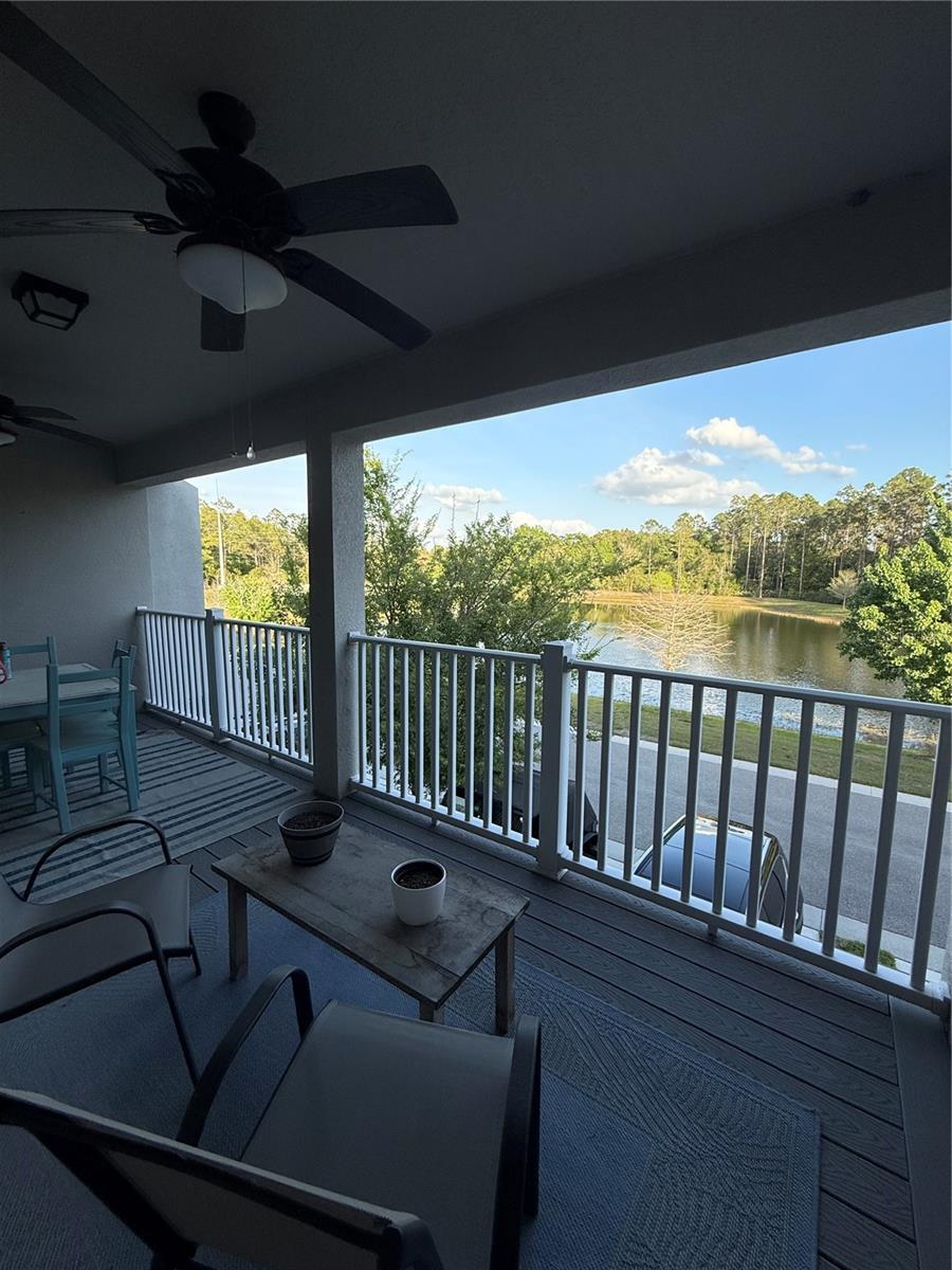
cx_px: 476
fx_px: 513
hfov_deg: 85.7
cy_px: 635
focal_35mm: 14
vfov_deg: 102.1
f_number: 2.2
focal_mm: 2.22
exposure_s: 1/651
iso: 64
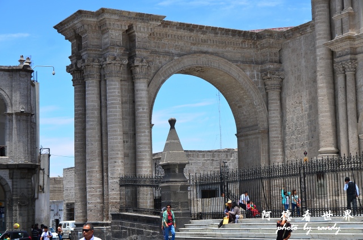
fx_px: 755
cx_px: 182
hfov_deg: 27.0
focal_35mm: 75
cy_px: 120
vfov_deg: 18.1
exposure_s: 1/500
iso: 100
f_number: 5
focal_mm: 50
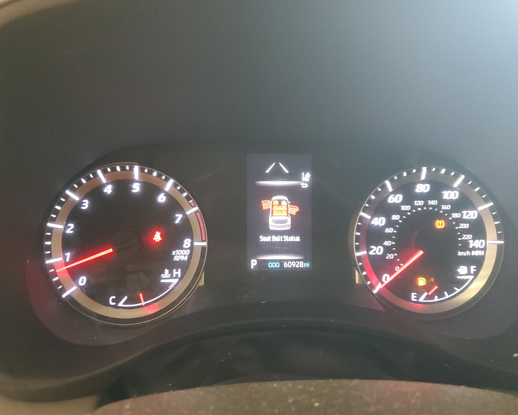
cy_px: 214
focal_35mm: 28
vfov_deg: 51.5
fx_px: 429
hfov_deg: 62.2
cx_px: 276
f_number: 1.5
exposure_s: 1/33
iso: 400
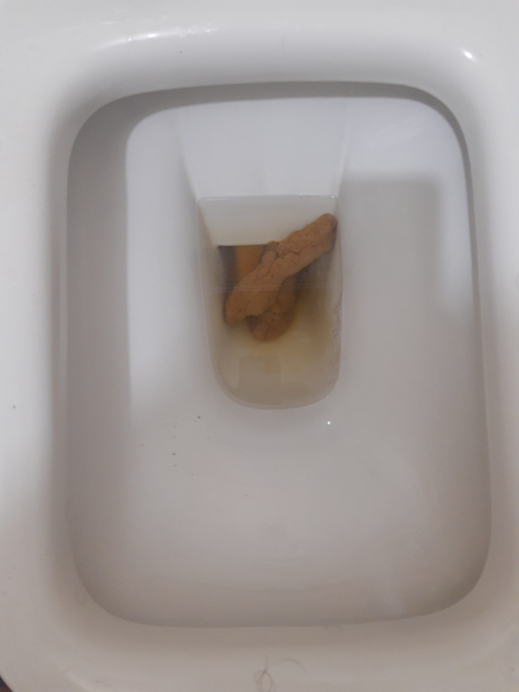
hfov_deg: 53.1
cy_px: 346
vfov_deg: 67.3
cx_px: 260
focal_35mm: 26
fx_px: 520
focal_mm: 4.75
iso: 135
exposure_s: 1/25
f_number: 1.7
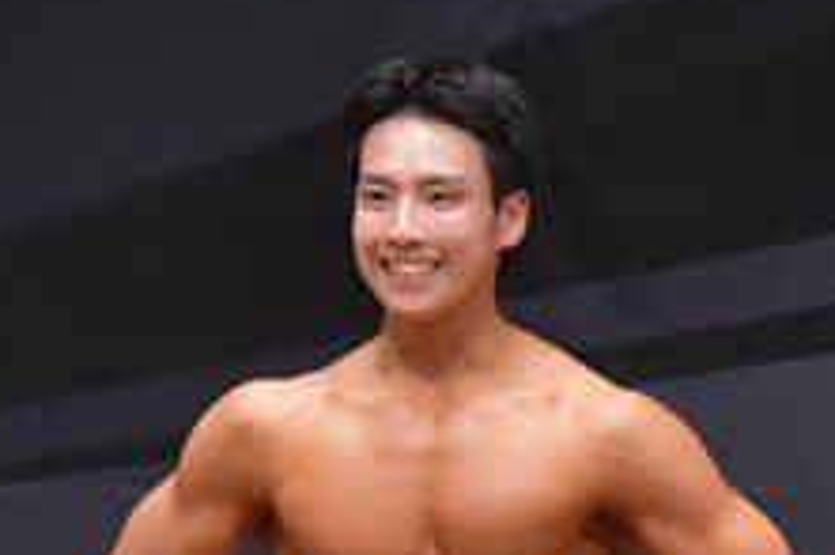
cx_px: 387
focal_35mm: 1000
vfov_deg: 1.4
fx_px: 23176
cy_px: 917
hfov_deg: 2.1
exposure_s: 1/400
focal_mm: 190
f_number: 5.6
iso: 6400
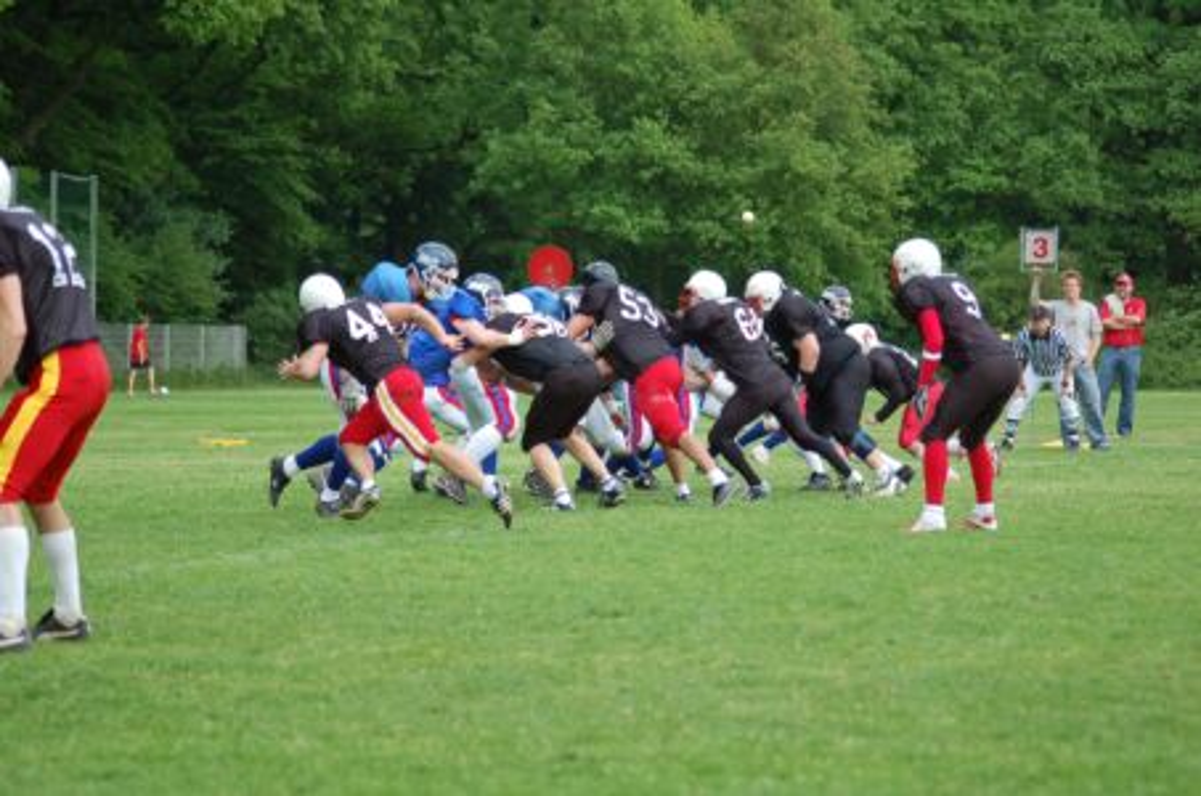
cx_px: 600
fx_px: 4994
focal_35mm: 150
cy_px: 398
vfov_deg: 9.1
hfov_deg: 13.7
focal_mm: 100
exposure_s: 1/1000
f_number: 4.2
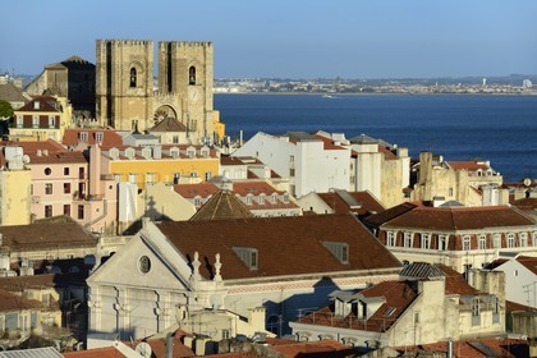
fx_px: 2386
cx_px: 268
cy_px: 179
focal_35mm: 160
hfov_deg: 12.8
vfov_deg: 8.6
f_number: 8
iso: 200
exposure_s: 1/500
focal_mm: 160
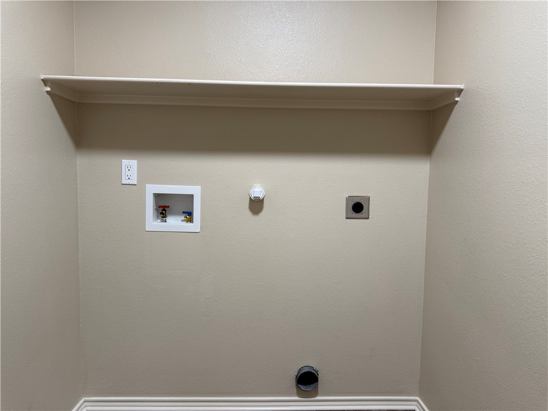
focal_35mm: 24
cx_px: 274
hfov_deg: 71.6
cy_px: 206
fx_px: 380
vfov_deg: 56.8
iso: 160
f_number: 1.78
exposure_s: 1/60
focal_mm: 6.76
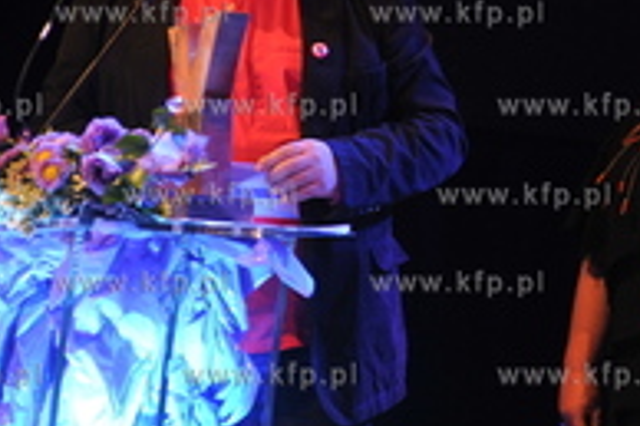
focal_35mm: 413
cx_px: 386
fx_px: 7336
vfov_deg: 3.3
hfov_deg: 5.0
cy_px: 149
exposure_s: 1/200
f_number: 4
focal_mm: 200
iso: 2000
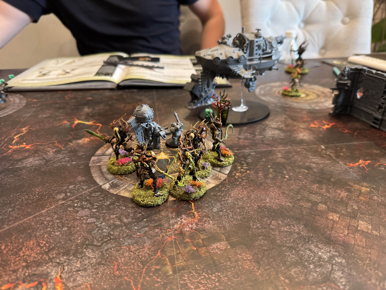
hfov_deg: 71.6
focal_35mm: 24
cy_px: 145
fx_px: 268
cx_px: 193
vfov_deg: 56.8
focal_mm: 6.76
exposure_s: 1/50
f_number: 1.78
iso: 500
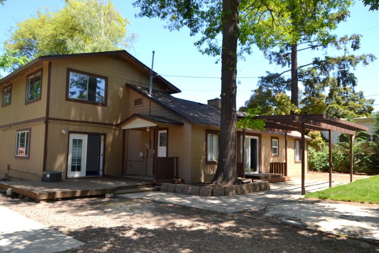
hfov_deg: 67.4
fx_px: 284
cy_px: 126
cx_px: 190
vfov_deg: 47.9
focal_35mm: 27
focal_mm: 18
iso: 100
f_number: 5
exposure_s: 1/200
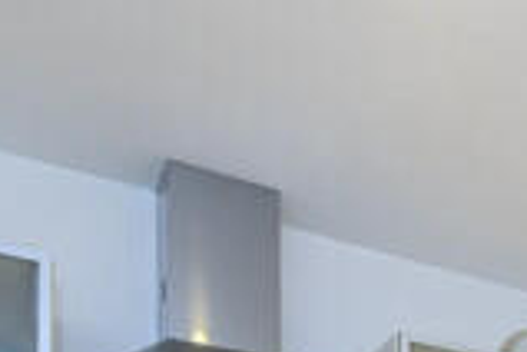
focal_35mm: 66
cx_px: 759
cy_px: 694
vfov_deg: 16.2
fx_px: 966
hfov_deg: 24.7
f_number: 8
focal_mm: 16
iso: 500
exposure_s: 1/15
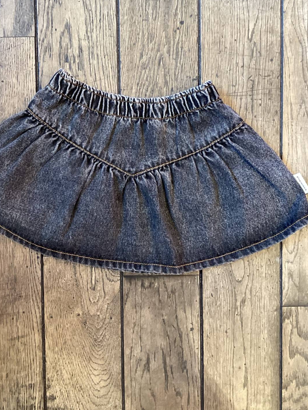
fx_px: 439
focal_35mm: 37
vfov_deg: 50.0
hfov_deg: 38.6
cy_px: 181
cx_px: 135
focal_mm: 3.3
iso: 160
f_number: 2.4
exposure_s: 1/50
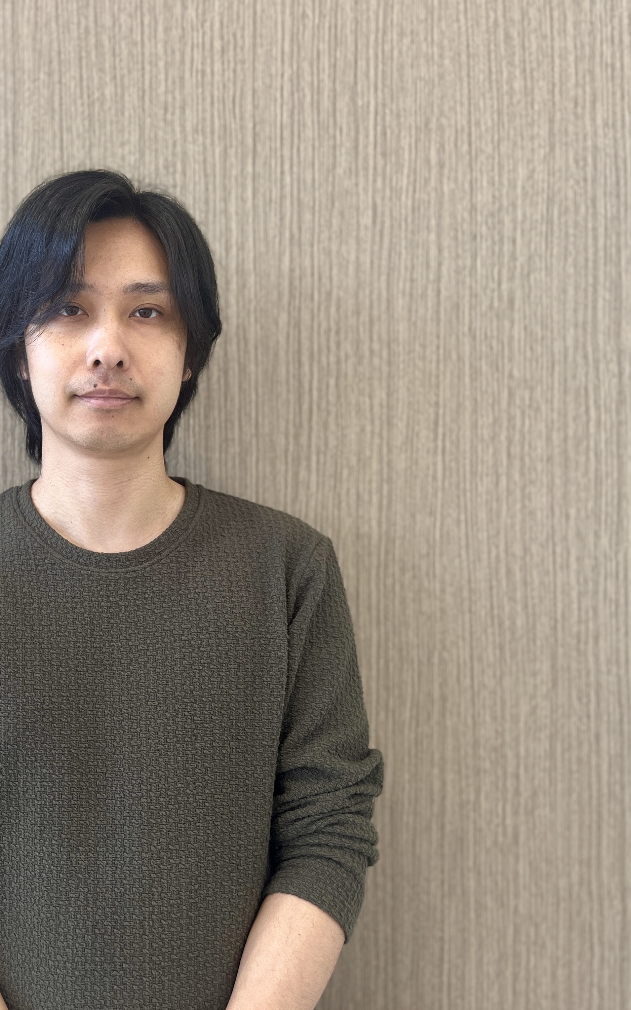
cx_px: 84
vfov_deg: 52.7
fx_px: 1018
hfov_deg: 33.0
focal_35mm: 37
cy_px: 504
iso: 64
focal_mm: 5.1
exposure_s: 1/120
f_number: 1.6
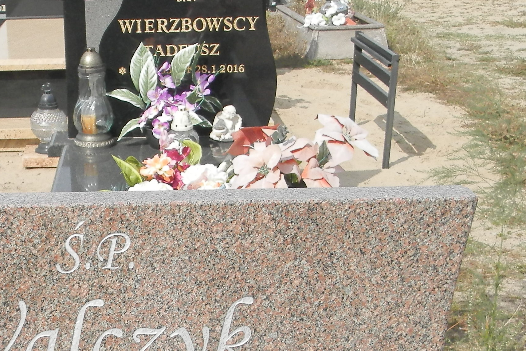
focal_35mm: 70
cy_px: 320
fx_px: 1023
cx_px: 125
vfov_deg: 19.1
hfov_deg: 28.4
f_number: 8.7
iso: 80
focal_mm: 4.5
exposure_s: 1/160
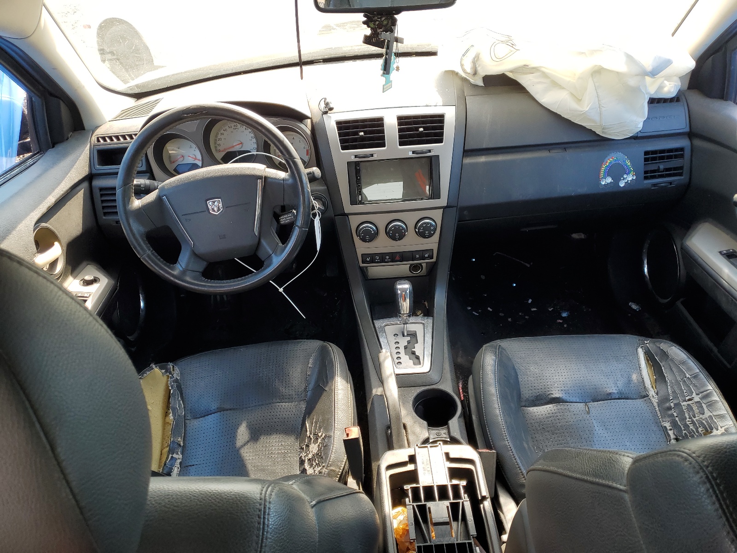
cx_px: 368
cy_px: 276
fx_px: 554
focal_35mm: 26
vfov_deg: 53.1
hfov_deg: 67.3
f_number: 1.5
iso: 50
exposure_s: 1/294
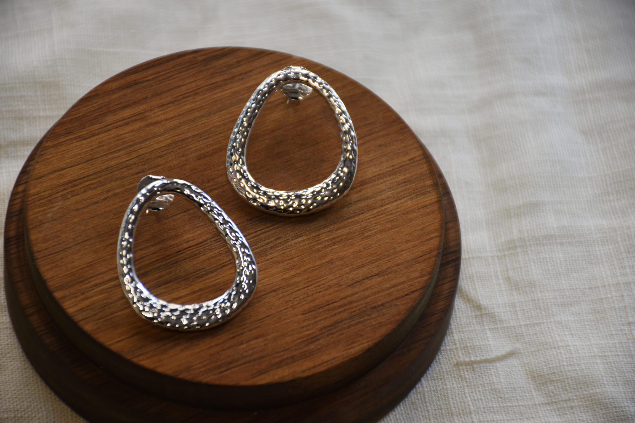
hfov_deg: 9.8
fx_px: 3704
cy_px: 212
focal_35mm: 210
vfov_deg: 6.5
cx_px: 318
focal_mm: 140
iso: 200
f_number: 5.6
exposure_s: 1/50
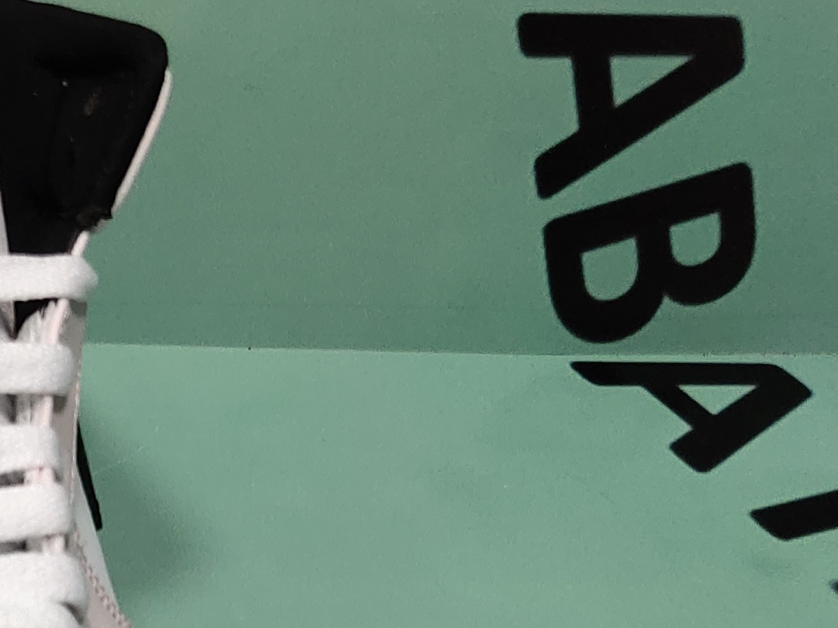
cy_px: 593
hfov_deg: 17.2
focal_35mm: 102
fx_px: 2469
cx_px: -444
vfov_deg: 14.3
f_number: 1.79
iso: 68
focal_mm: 4.35
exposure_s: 1/100
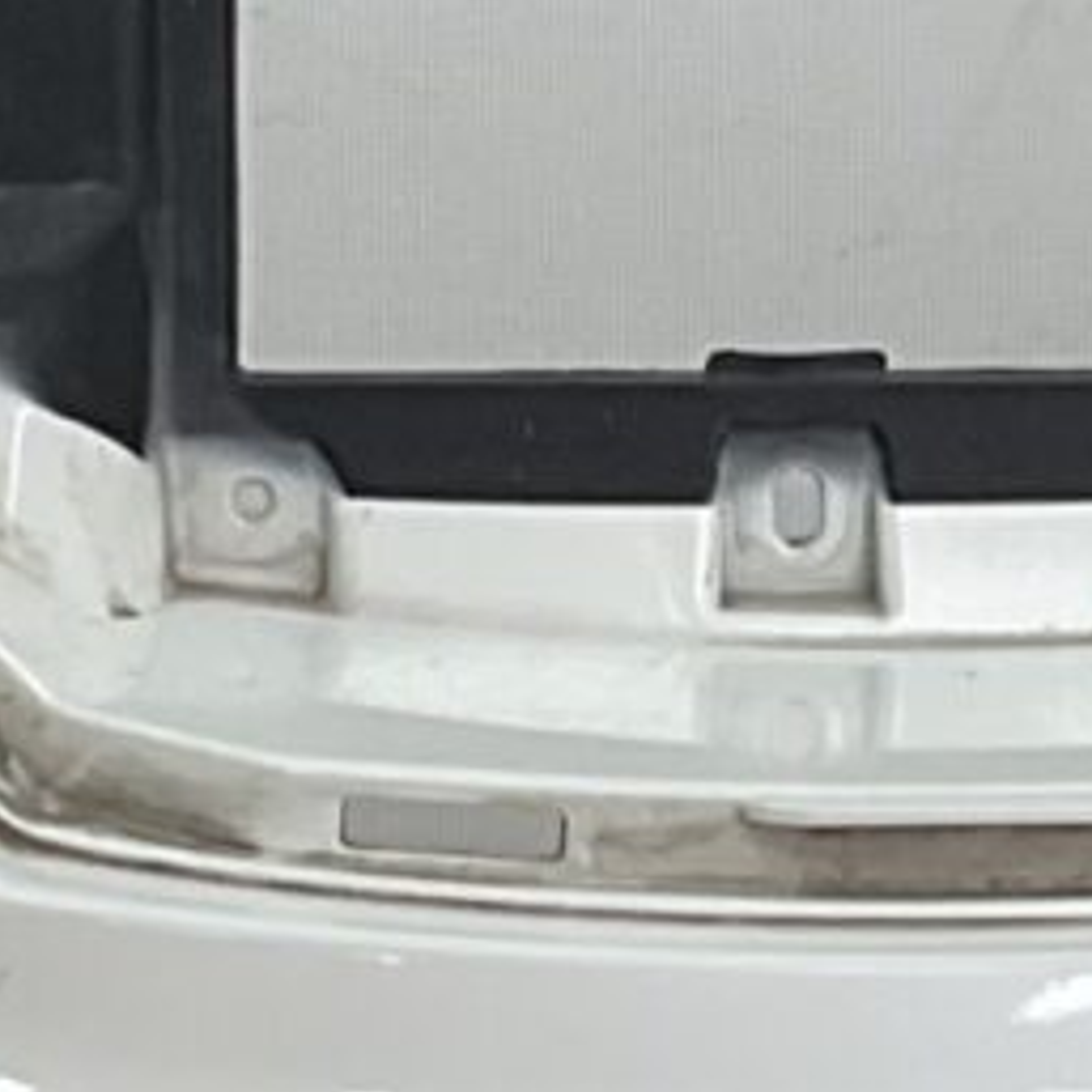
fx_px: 9101
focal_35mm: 255
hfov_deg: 6.9
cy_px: 773
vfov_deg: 6.9
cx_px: 807
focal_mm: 3
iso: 16
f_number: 1.8
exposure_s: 1/180
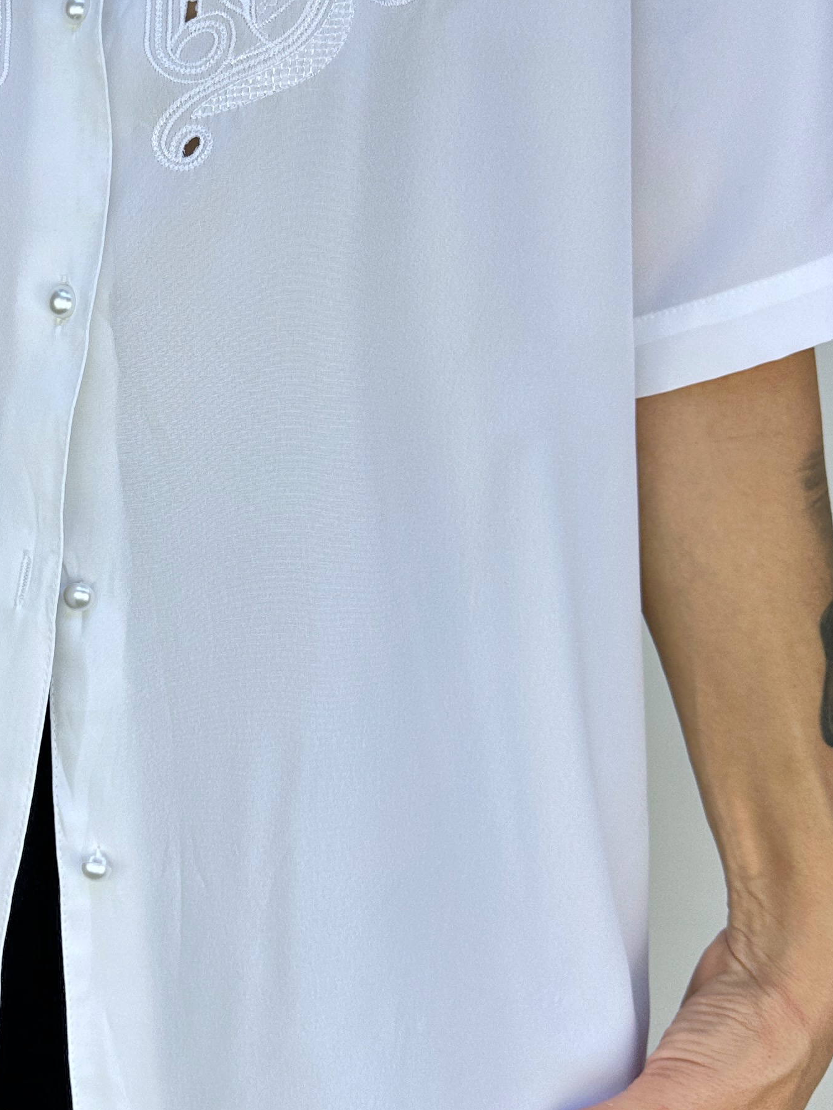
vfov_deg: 35.2
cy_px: 375
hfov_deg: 26.3
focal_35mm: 54
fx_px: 1733
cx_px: 117
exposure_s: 1/541
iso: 80
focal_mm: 6.86
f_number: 1.78
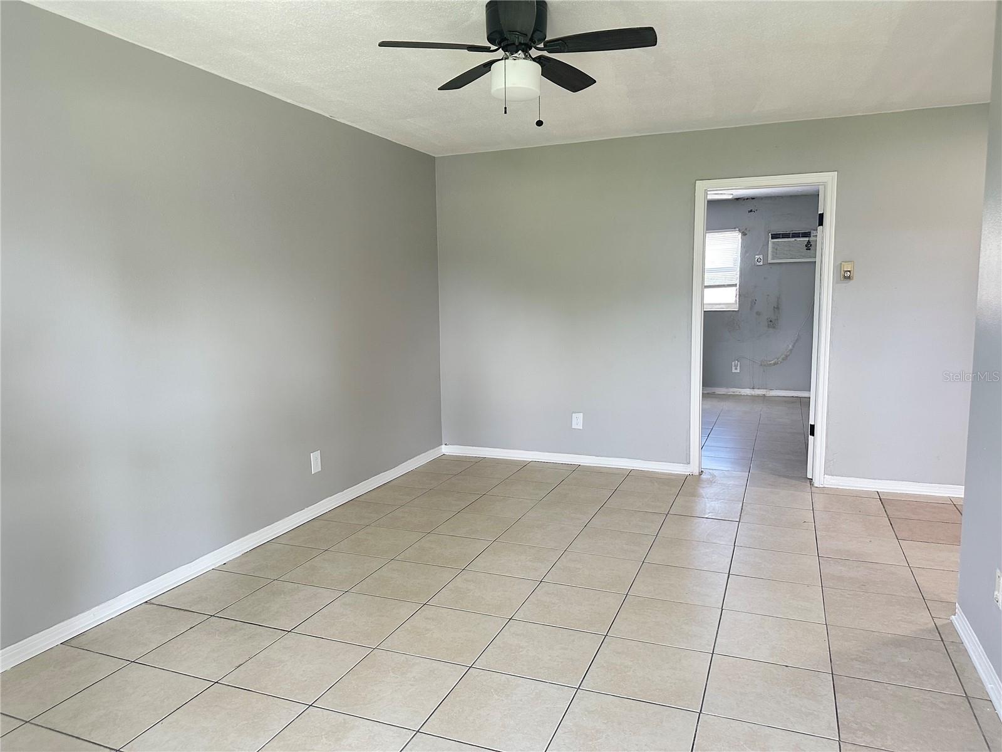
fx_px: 695
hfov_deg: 71.6
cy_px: 376
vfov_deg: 56.8
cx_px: 501
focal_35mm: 24
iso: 250
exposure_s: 1/63
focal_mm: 6.86
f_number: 1.78
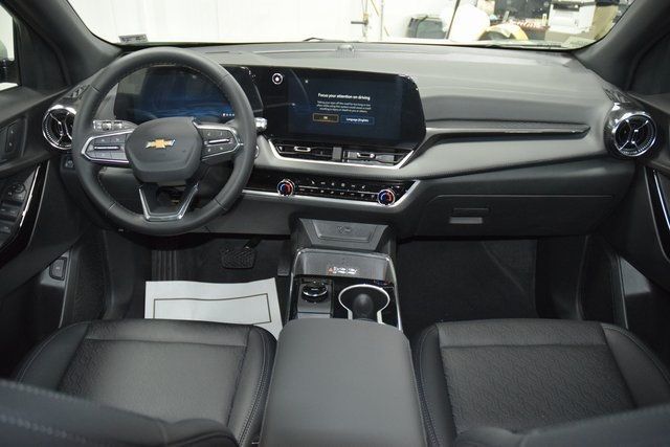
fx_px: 503
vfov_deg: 48.0
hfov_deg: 67.4
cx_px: 335
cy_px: 224
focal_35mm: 27
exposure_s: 1/60
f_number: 3.5
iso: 3200
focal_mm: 18
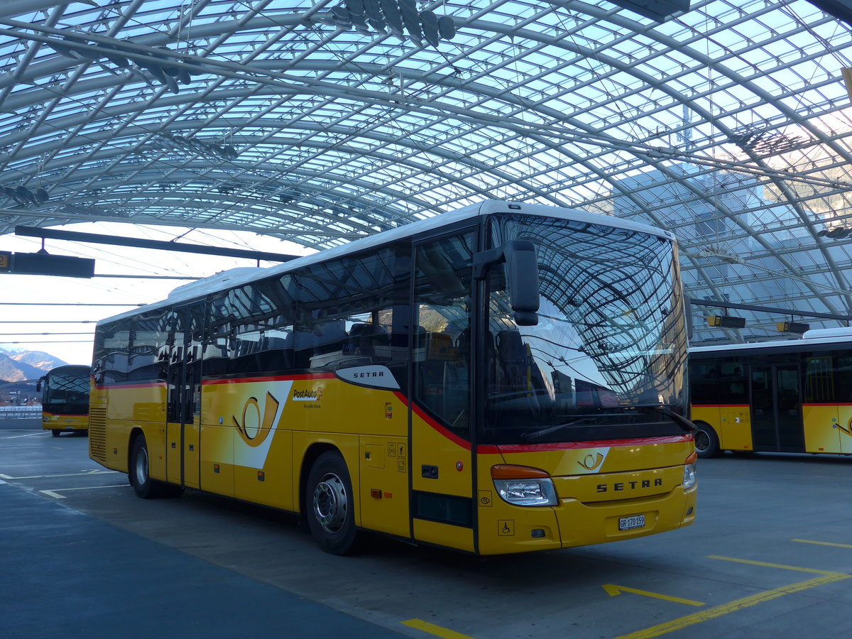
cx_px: 426
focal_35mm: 34
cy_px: 320
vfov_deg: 41.8
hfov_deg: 54.0
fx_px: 837
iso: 80
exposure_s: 1/125
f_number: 2.8
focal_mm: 7
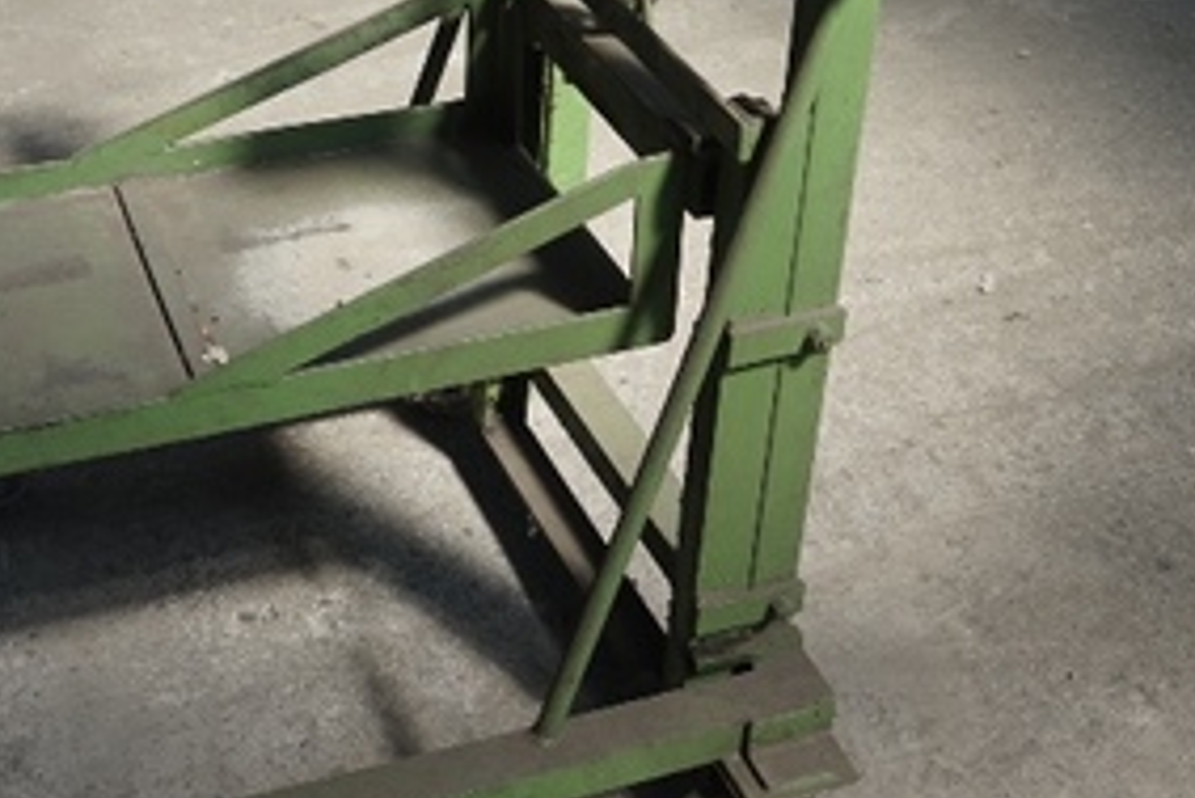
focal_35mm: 61
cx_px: 464
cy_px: 148
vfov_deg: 22.0
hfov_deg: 32.7
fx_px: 2026
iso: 160
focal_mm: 16
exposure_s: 1/160
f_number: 5
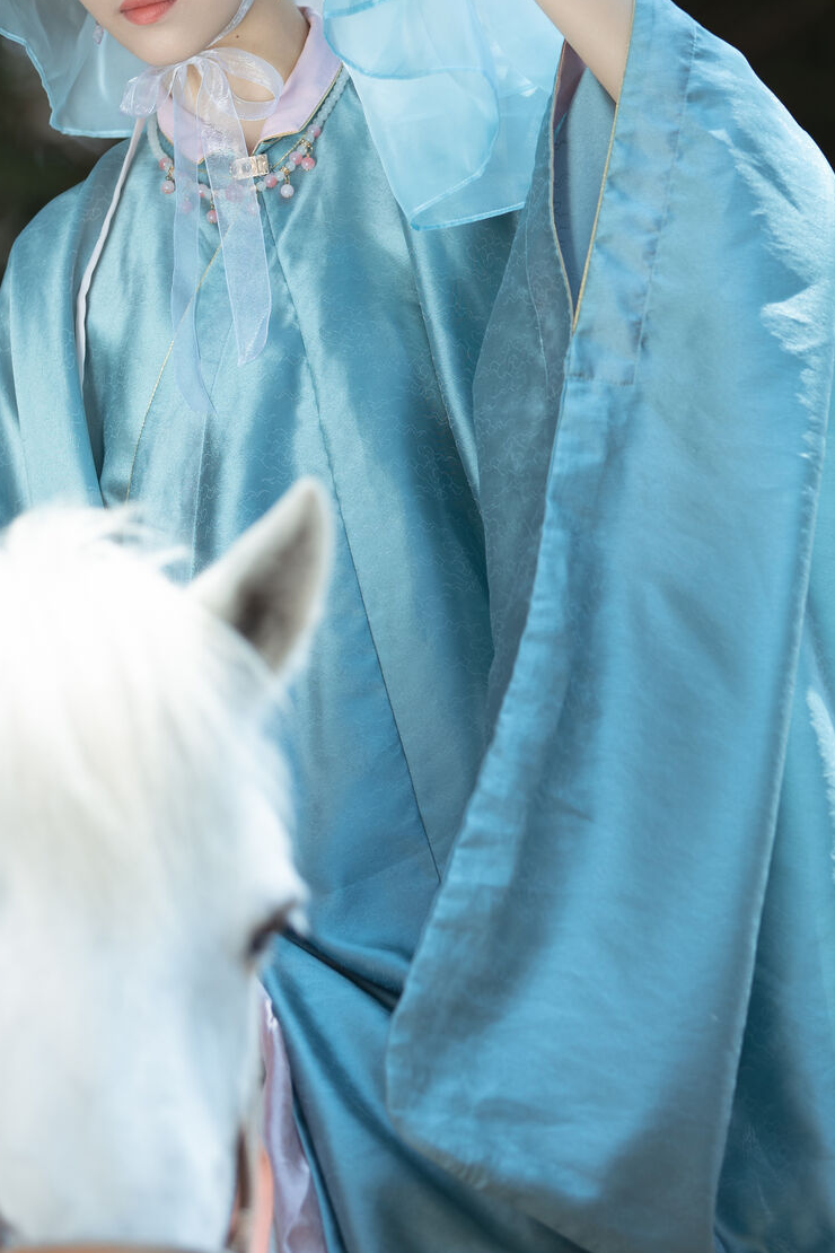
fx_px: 7619
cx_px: 327
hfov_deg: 6.3
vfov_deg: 9.4
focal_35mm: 219
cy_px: 452
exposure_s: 1/500
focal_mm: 135
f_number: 2.8
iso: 100
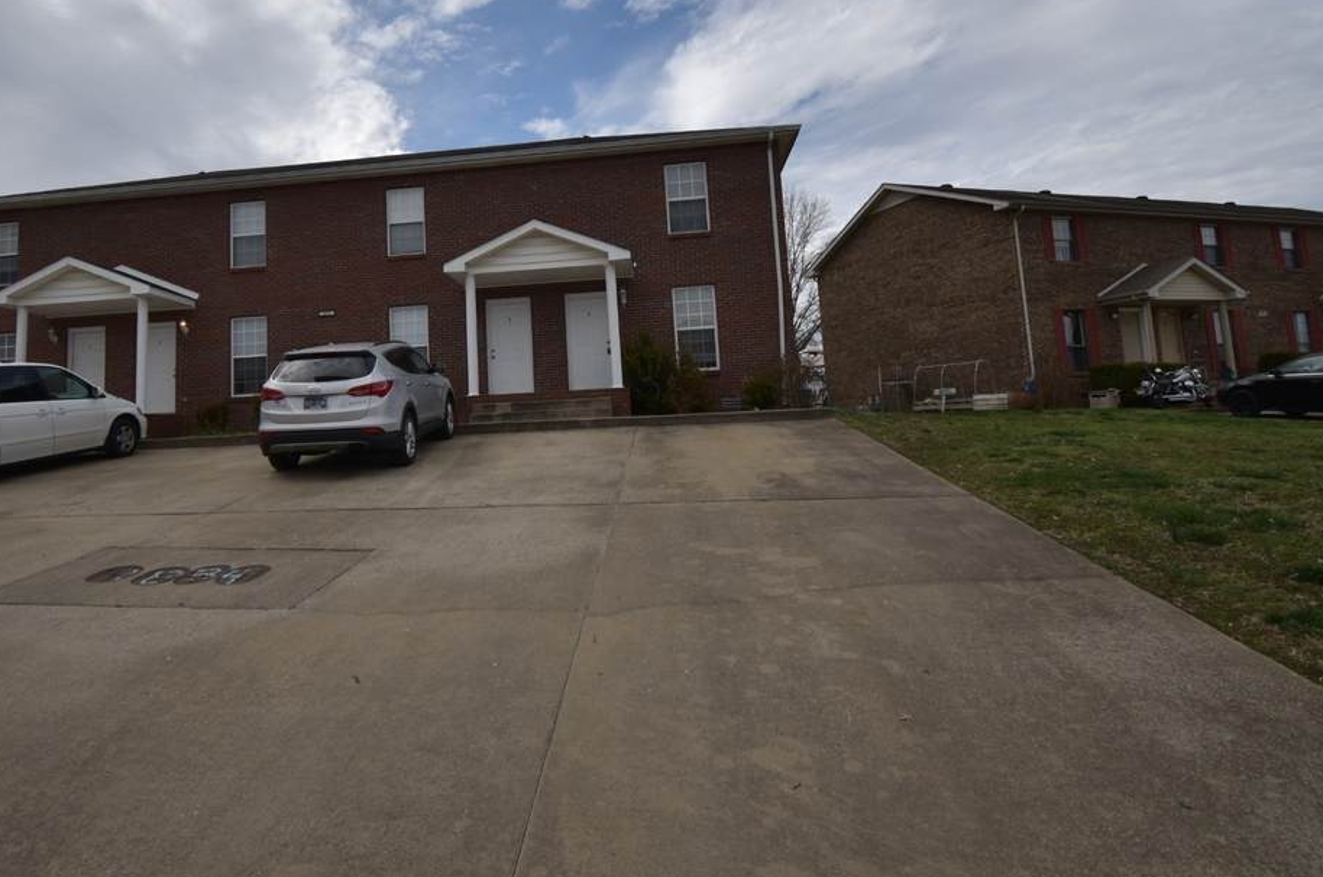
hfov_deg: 80.6
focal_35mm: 21
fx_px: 770
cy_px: 342
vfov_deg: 58.7
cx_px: 546
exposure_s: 1/1000
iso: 100
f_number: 4.5
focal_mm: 10
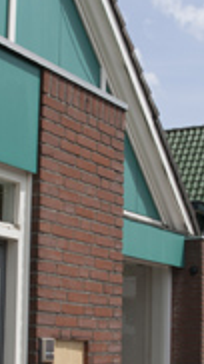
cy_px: 250
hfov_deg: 15.4
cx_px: 103
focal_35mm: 78
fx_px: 752
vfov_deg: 27.0
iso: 100
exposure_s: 1/160
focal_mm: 18
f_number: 10
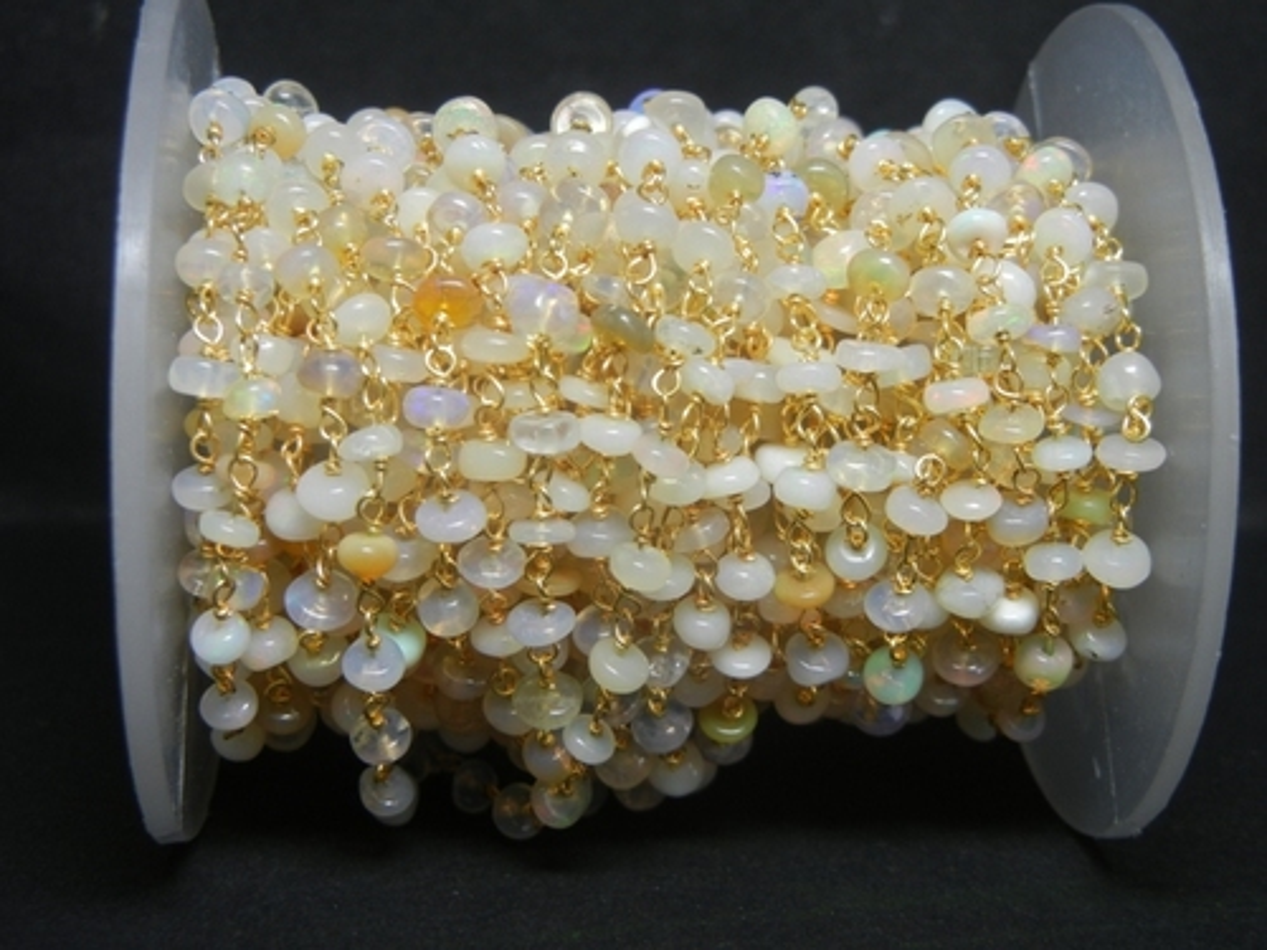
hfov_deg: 32.7
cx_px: 634
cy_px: 475
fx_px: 2159
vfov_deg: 24.8
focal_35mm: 59
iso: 175
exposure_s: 1/53.4
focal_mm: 10.6
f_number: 4
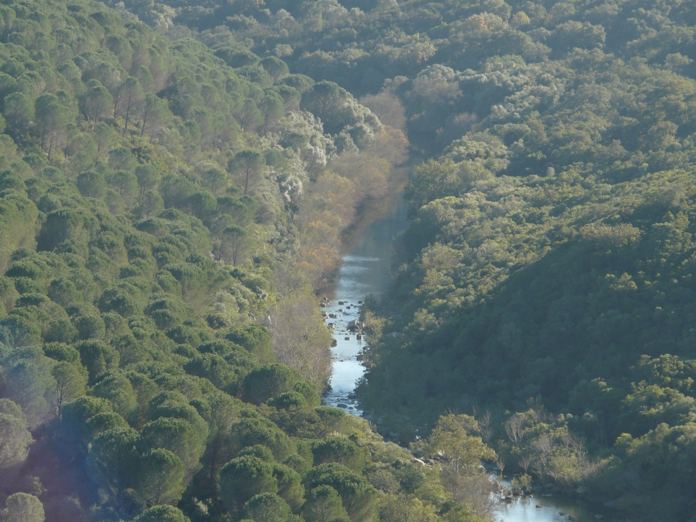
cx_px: 348
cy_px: 261
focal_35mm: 289
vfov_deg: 5.1
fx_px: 5811
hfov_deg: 6.9
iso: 100
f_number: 5
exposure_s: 1/200
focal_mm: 47.5
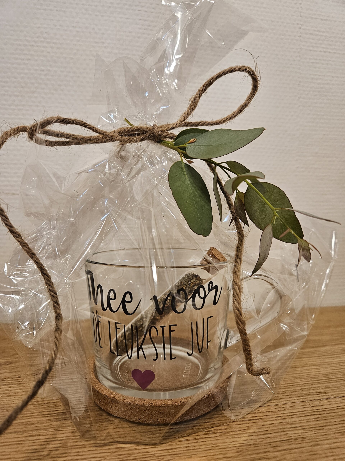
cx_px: 172
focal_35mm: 23
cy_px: 230
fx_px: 306
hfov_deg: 58.9
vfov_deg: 73.9
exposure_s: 1/100
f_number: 1.8
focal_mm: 5.4
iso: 160
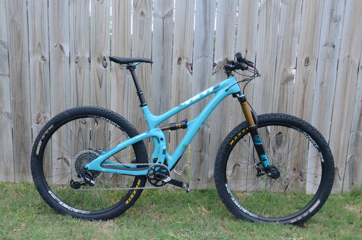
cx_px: 181
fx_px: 361
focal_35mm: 36
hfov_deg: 53.2
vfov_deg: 36.7
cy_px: 120
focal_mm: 24
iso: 4000
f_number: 22
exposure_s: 1/250
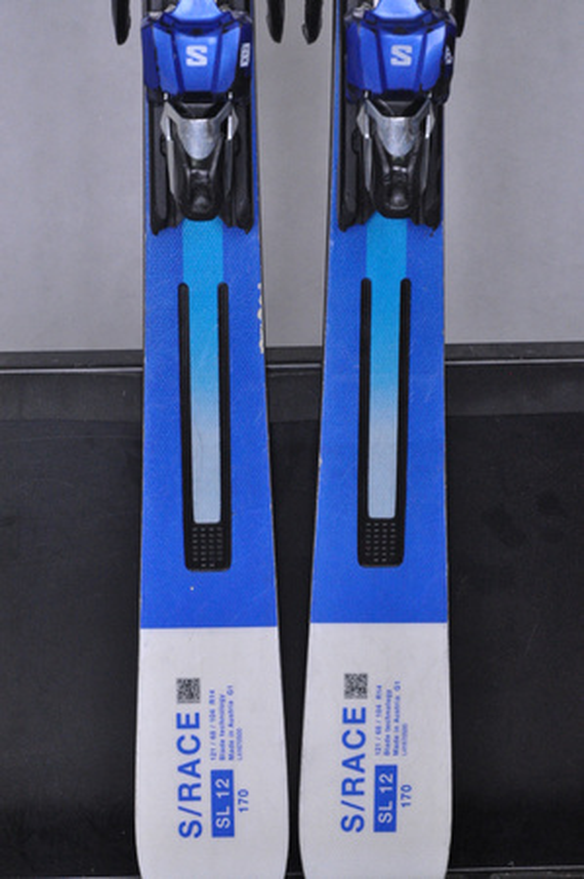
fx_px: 2561
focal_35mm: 105
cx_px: 292
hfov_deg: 13.0
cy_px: 440
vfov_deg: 19.5
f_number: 8
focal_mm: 70
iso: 3200
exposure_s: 1/125
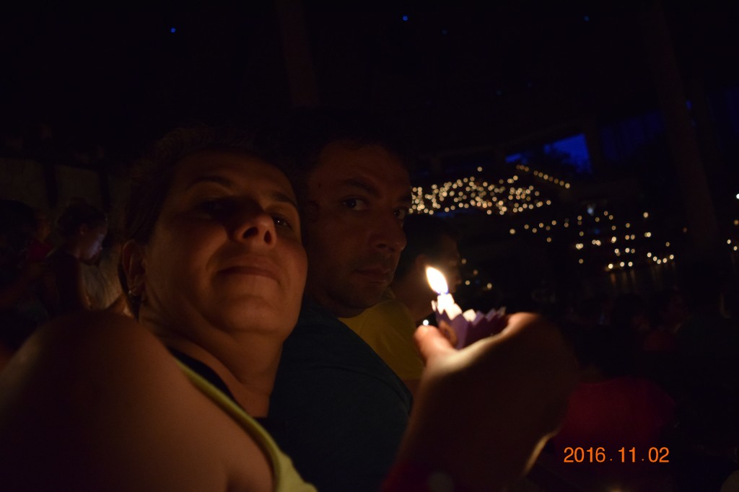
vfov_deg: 47.9
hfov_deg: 67.4
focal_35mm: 27
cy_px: 246
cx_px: 370
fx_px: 554
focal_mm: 18
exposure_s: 1/60
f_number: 3.5
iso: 2800
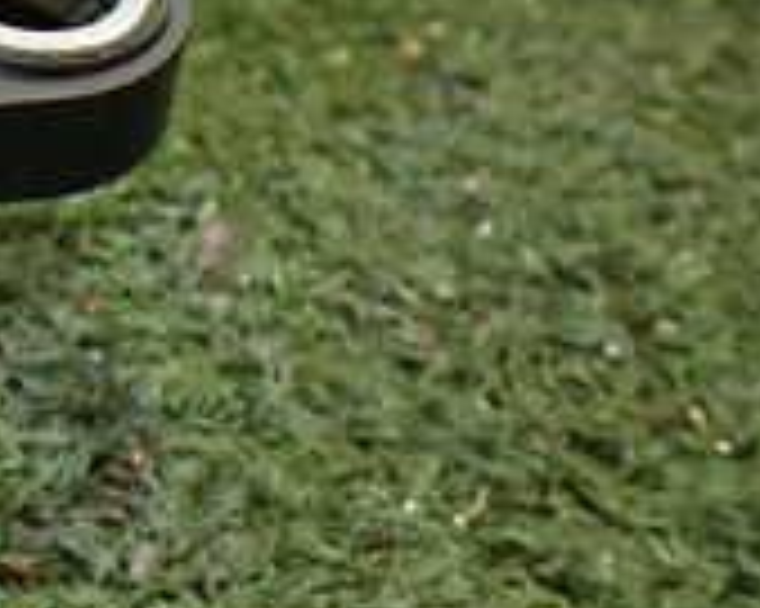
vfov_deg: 14.3
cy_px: -117
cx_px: -535
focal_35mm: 104
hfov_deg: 16.1
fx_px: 2338
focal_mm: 5.4
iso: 800
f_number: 2.3
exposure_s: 1/40
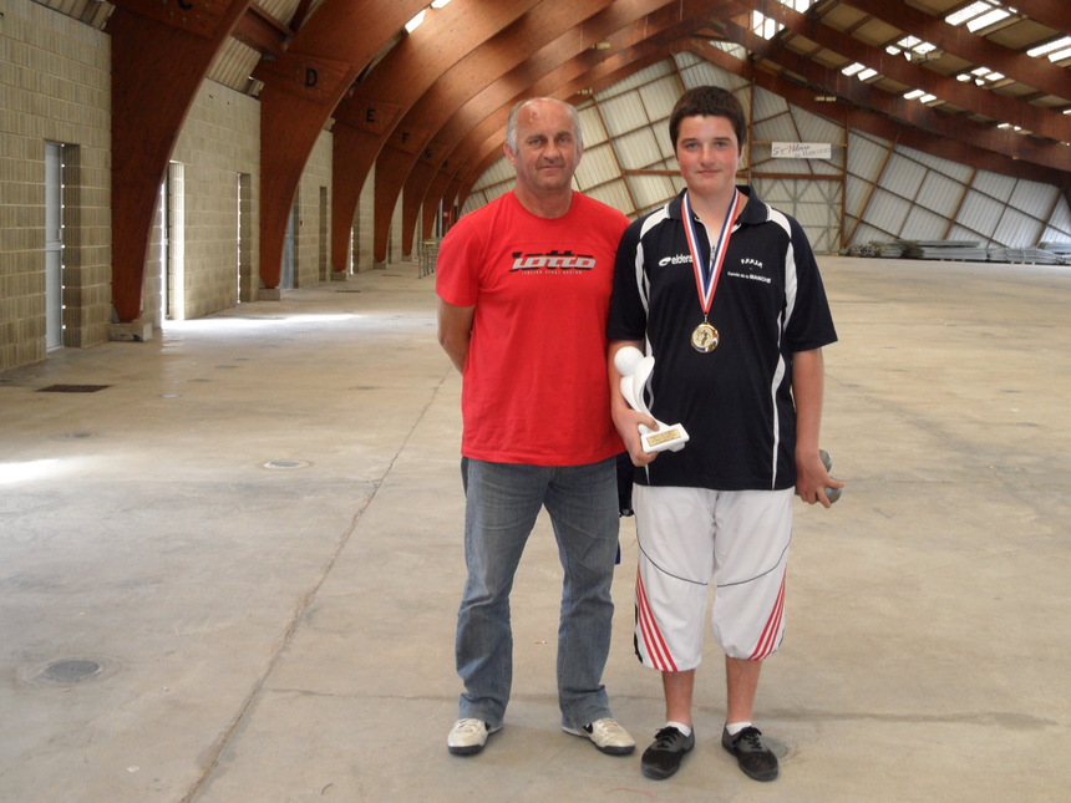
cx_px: 536
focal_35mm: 40
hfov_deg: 46.8
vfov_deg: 36.0
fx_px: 1238
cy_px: 402
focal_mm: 6.5
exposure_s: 1/45
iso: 200
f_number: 3.6
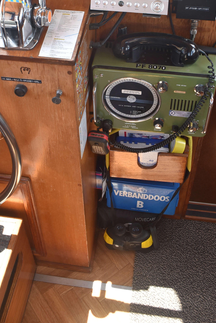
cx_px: 103
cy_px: 81
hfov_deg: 32.7
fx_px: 368
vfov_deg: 45.7
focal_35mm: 41
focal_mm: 18
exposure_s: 1/125
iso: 400
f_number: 5.6
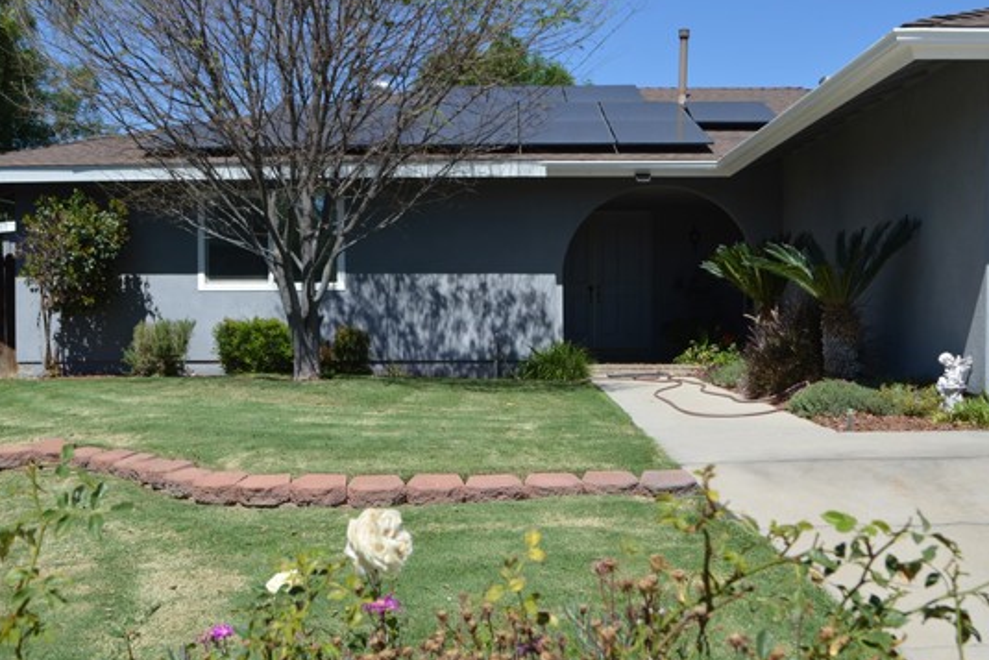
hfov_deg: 45.4
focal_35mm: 43
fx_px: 1182
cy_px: 356
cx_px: 458
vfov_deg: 31.2
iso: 100
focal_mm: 24
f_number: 8
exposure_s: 1/250
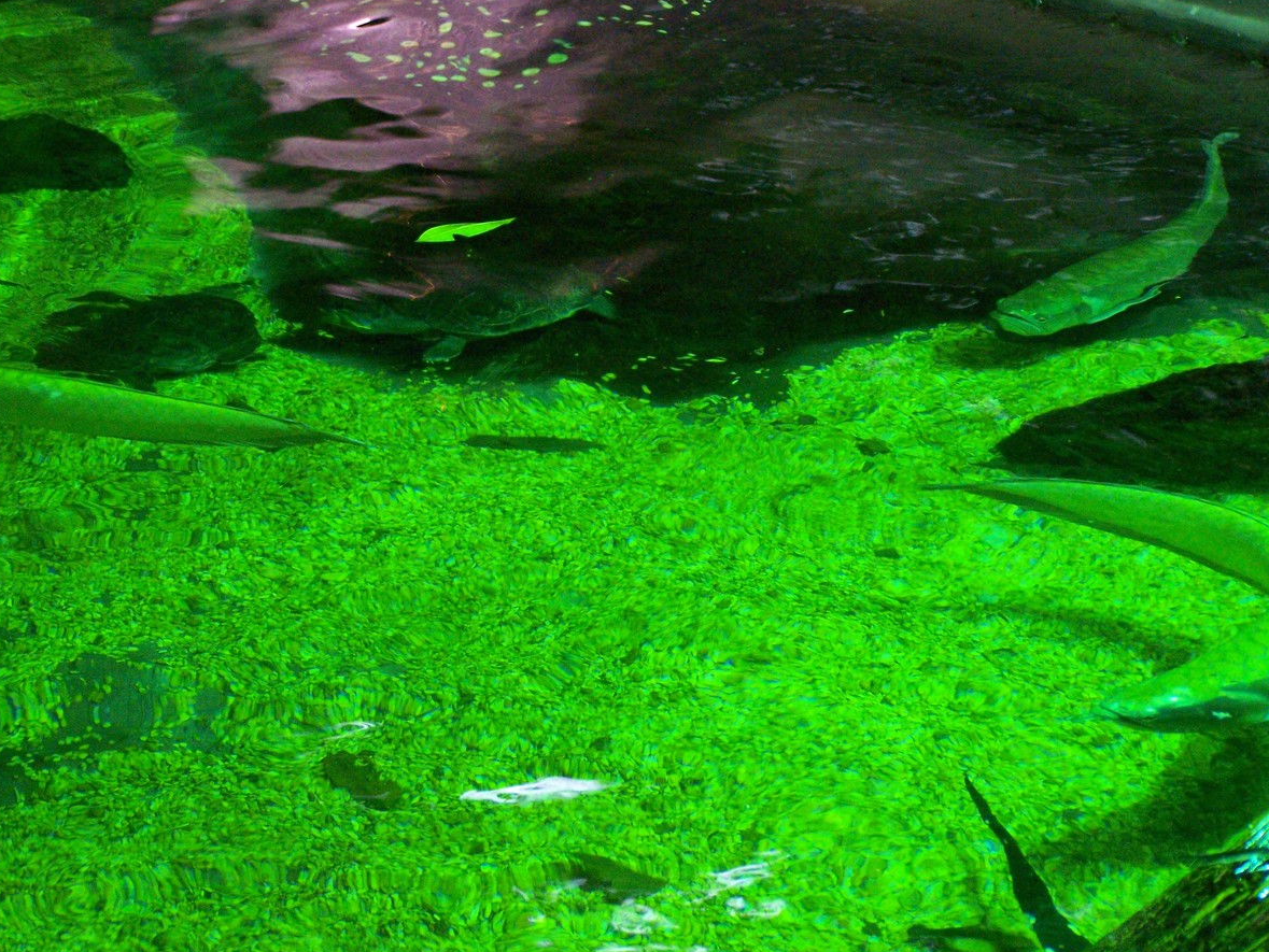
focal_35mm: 89
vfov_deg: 16.6
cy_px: 473
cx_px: 658
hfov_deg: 22.0
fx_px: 3264
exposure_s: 1/60
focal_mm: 13.7
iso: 400
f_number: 3.2
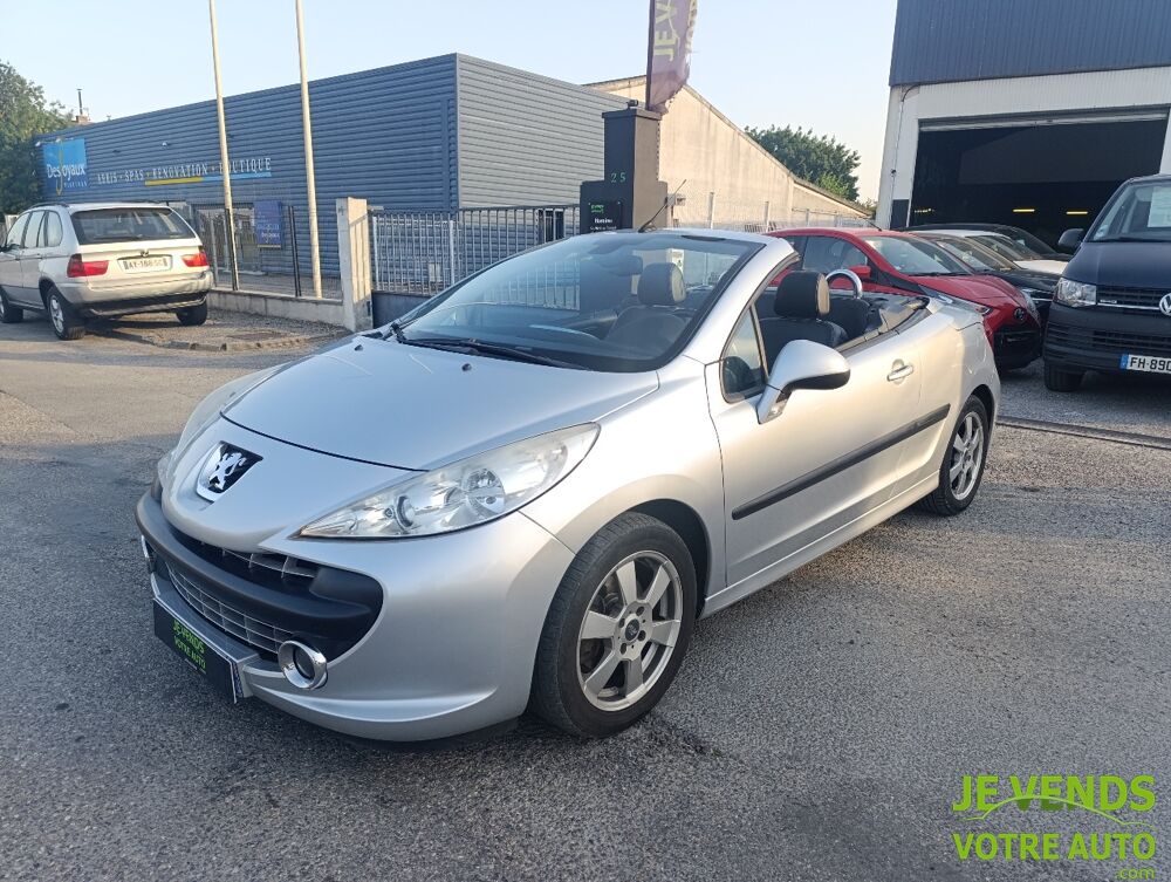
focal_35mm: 23
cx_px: 586
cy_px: 441
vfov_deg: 59.0
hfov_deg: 73.8
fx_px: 779
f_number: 1.6
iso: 50
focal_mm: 6.14
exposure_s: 1/123
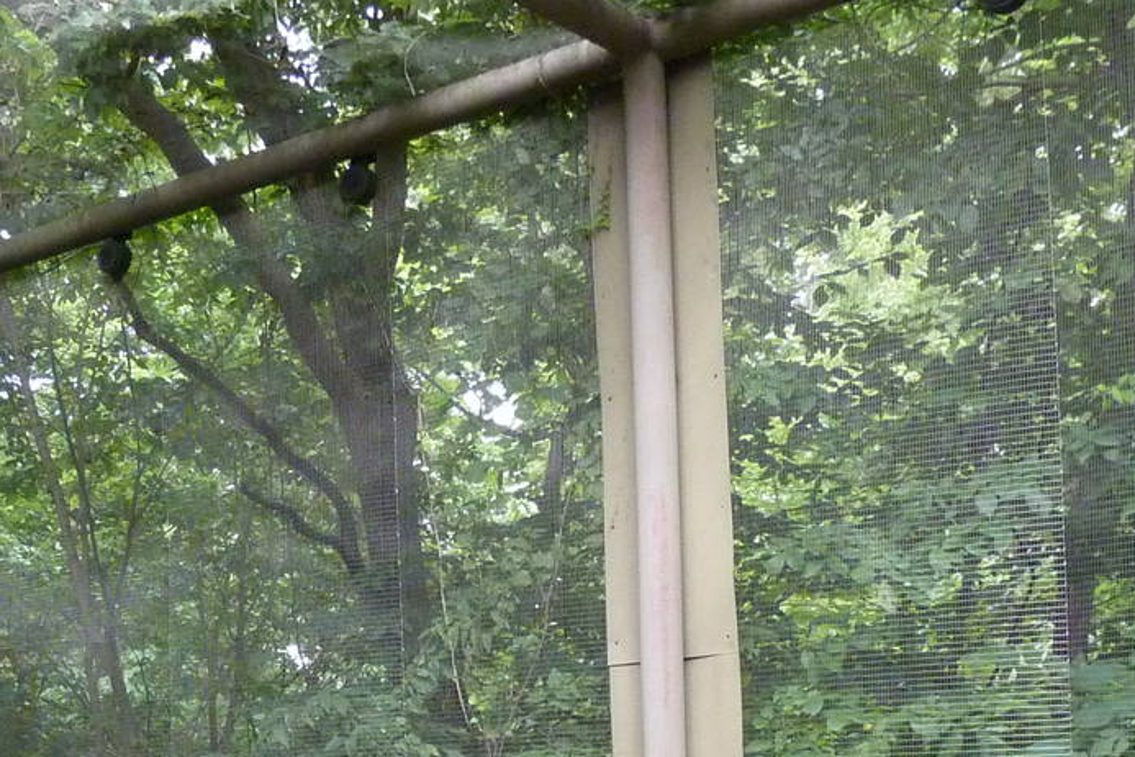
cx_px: 234
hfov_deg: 32.5
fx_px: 1892
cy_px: 862
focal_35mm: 60
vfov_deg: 21.3
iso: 400
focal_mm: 4.1
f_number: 3.3
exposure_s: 1/200
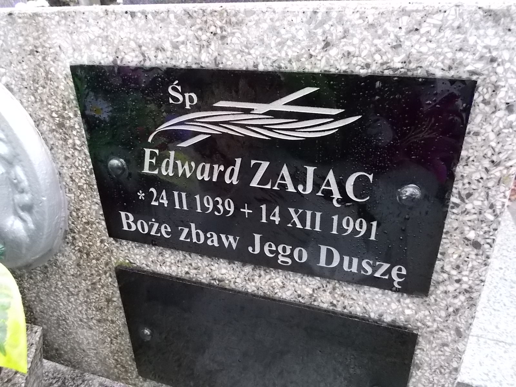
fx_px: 388
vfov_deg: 53.1
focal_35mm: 26
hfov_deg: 67.3
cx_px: 258
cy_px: 194
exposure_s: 1/80
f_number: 3.2
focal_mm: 4.6
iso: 400
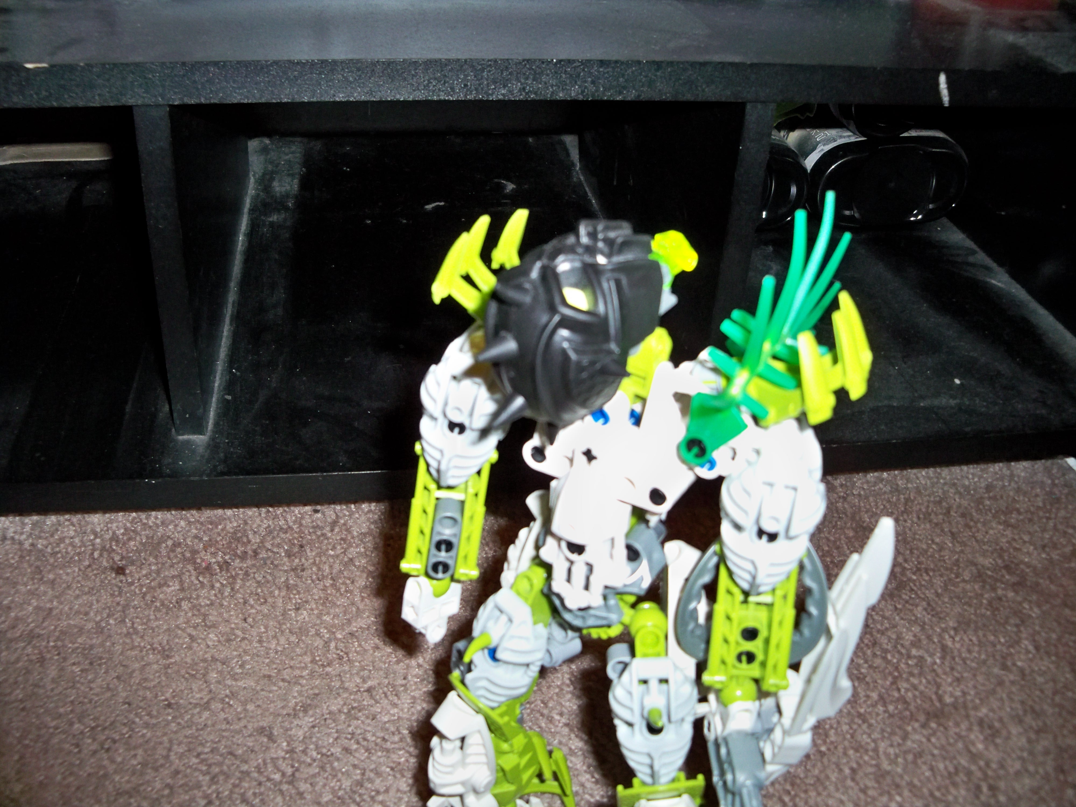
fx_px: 1088
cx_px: 538
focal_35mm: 35
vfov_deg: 40.7
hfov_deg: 52.6
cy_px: 404
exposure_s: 1/30
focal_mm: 6.2
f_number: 3.5
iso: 200
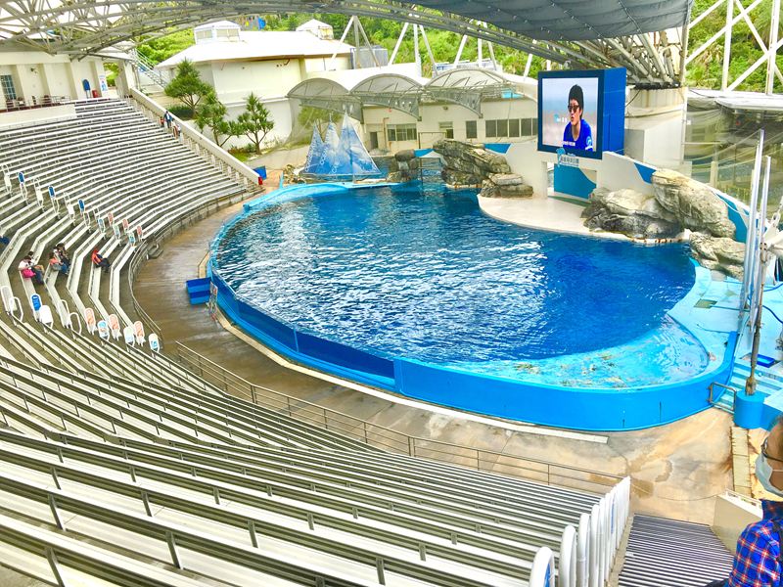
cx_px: 392
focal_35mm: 29
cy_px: 294
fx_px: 656
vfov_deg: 48.2
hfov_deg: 61.7
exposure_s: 1/884
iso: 25
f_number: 2.2
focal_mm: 4.15
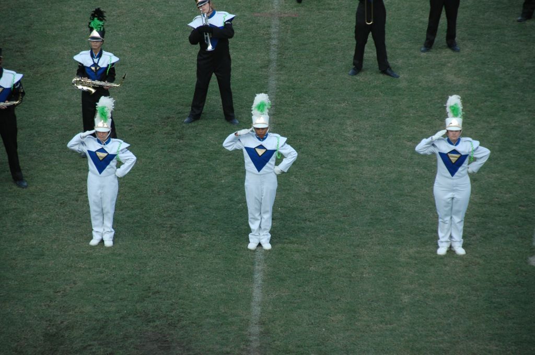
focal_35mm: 255
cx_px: 268
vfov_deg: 5.4
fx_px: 3785
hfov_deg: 8.1
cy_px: 178
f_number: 5.6
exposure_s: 1/250
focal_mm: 170
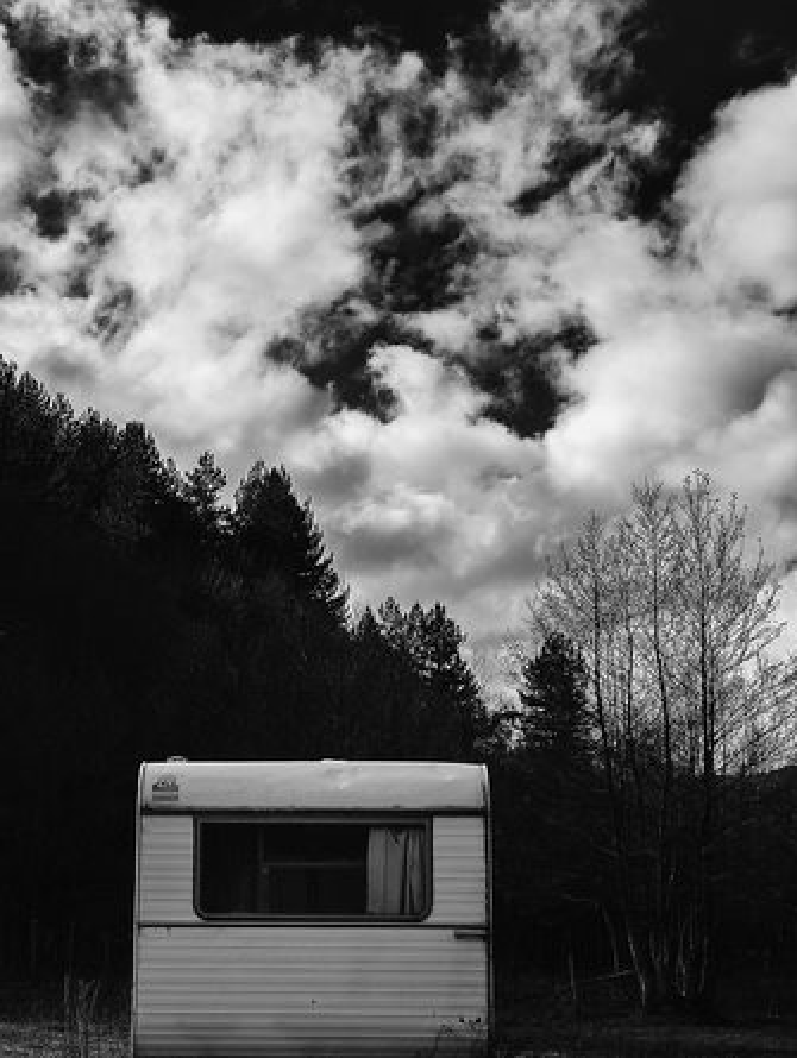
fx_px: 2021
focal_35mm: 66
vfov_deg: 29.3
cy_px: 495
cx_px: 327
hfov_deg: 22.3
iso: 200
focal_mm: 24
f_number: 3.5
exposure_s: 1/1000
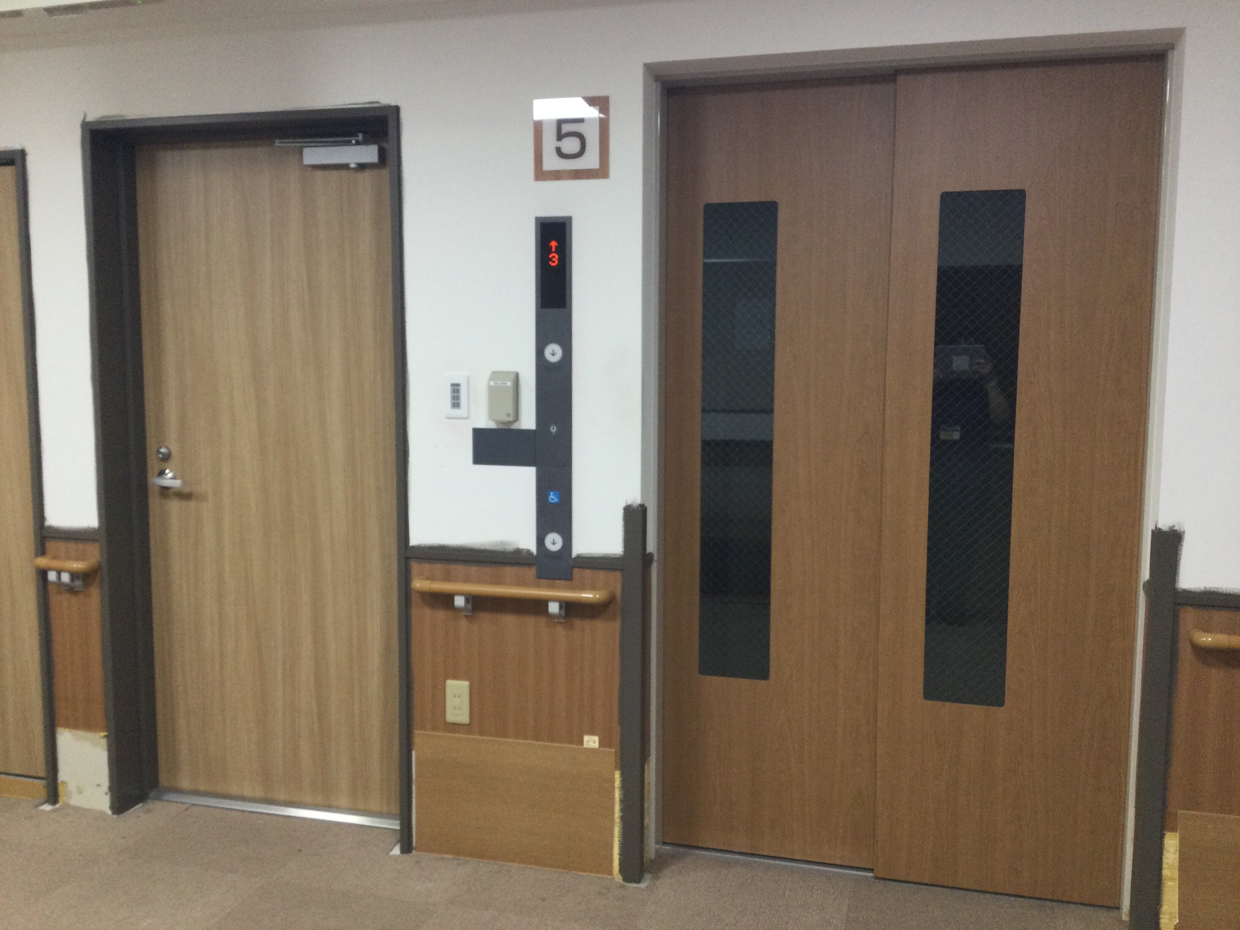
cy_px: 465
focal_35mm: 31
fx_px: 1110
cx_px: 620
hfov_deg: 58.4
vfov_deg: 45.4
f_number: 2.4
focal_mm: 3.3
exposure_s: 1/30
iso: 80
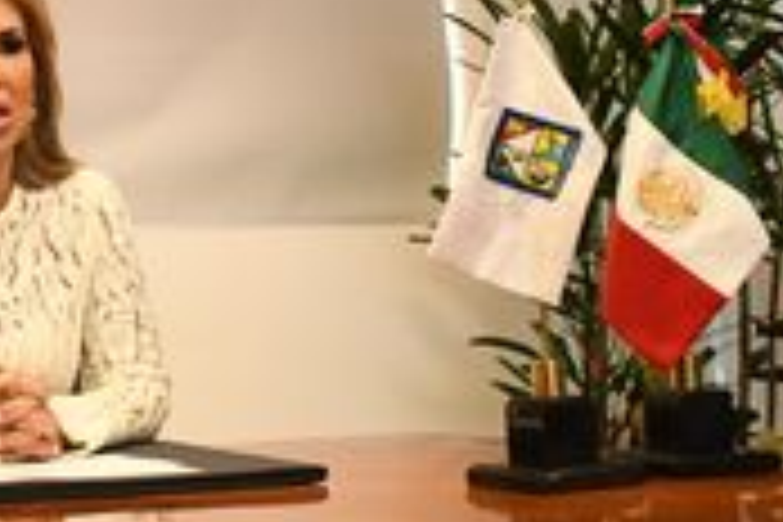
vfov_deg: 14.7
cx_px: 0
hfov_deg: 21.2
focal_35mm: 93
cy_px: 135
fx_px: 2023
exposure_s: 1/125
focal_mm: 24
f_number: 3.8
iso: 3200
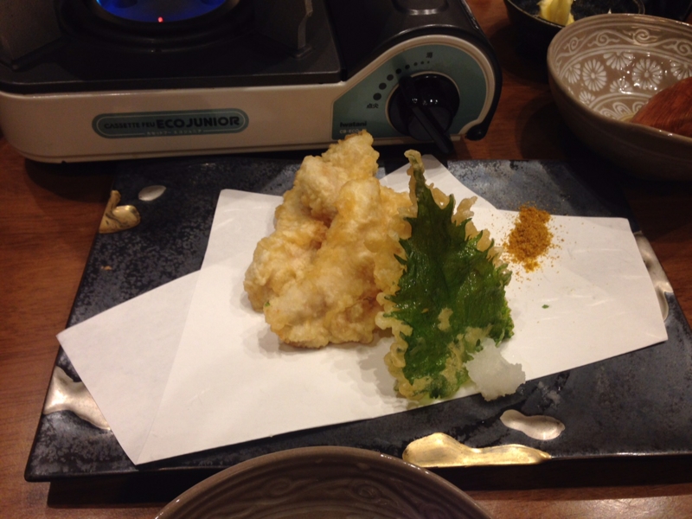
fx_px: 660
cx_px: 346
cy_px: 260
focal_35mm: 33
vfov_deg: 42.9
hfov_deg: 55.4
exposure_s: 1/20
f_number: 2.4
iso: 64
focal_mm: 4.12
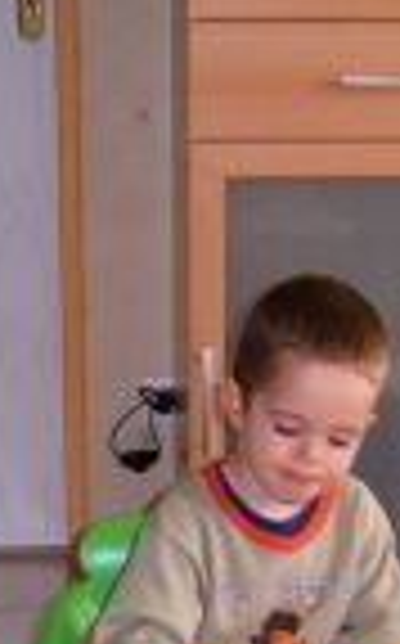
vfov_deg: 18.0
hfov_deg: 11.6
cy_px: 658
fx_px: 1977
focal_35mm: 113
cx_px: 184
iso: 141
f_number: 2.8
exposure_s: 1/30
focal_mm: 5.8
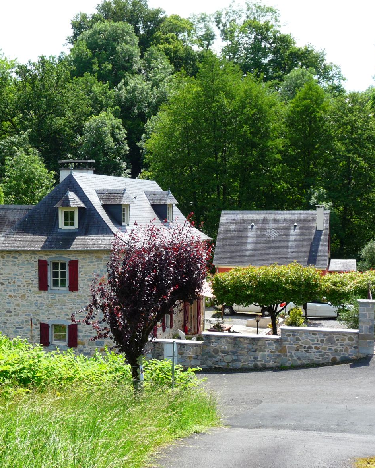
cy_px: 236
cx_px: 81
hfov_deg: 28.1
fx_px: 735
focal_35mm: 53
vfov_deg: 35.4
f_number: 3.9
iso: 100
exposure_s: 1/320
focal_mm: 6.7
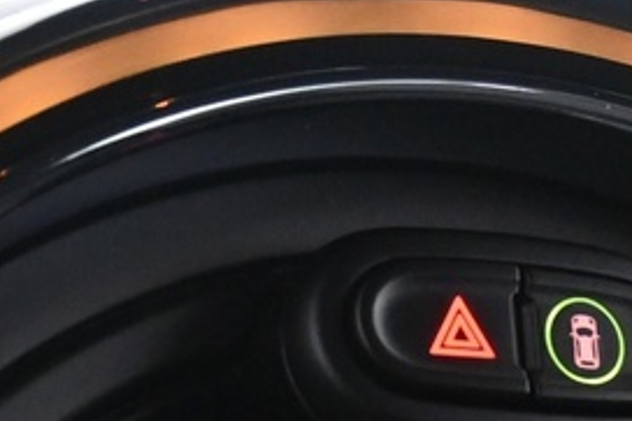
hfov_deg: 11.5
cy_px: 1033
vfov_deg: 7.2
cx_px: 383
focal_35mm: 179
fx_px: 3140
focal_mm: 20
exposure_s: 1/20
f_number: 3.8
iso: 2500
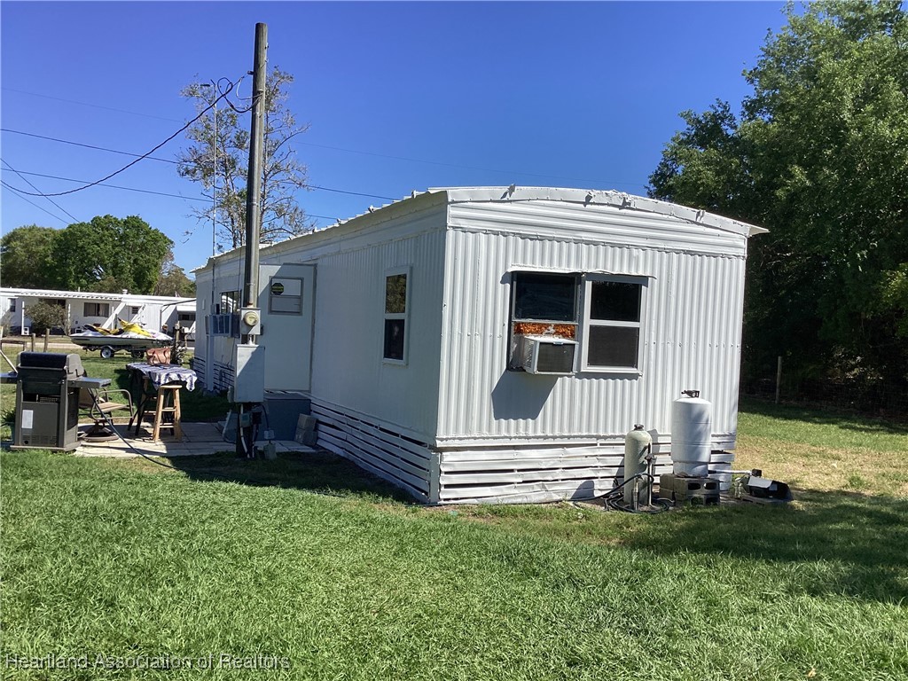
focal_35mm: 31
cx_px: 454
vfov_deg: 45.4
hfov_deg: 58.4
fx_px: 813
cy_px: 340
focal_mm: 3.3
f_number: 2.4
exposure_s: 1/1773
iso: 25
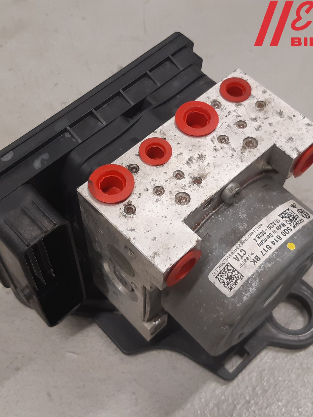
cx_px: 142
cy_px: 210
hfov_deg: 40.7
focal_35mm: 35
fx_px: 422
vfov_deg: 52.6
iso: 100
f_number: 1.7
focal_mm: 3.93
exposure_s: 1/50
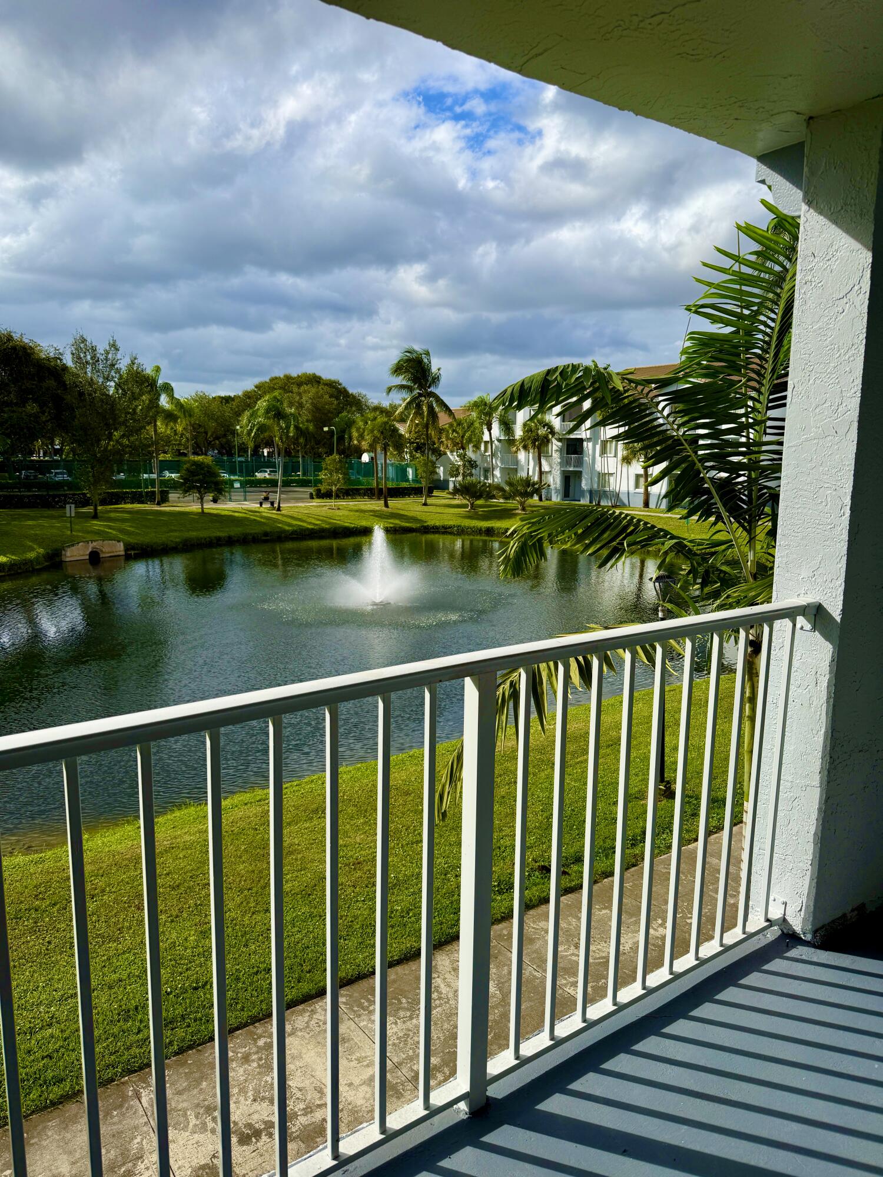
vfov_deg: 71.6
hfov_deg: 56.8
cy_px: 588
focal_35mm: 24
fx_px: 816
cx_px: 442
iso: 80
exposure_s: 1/5714
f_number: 1.78
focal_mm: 6.76
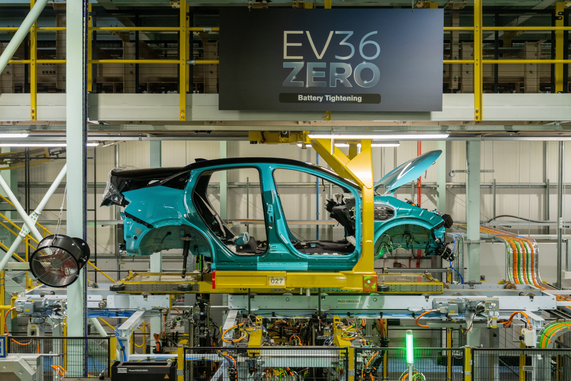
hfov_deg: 48.5
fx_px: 634
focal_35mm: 40
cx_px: 286
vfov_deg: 33.4
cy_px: 190
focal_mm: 40
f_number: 3.2
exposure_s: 1/200
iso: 2000
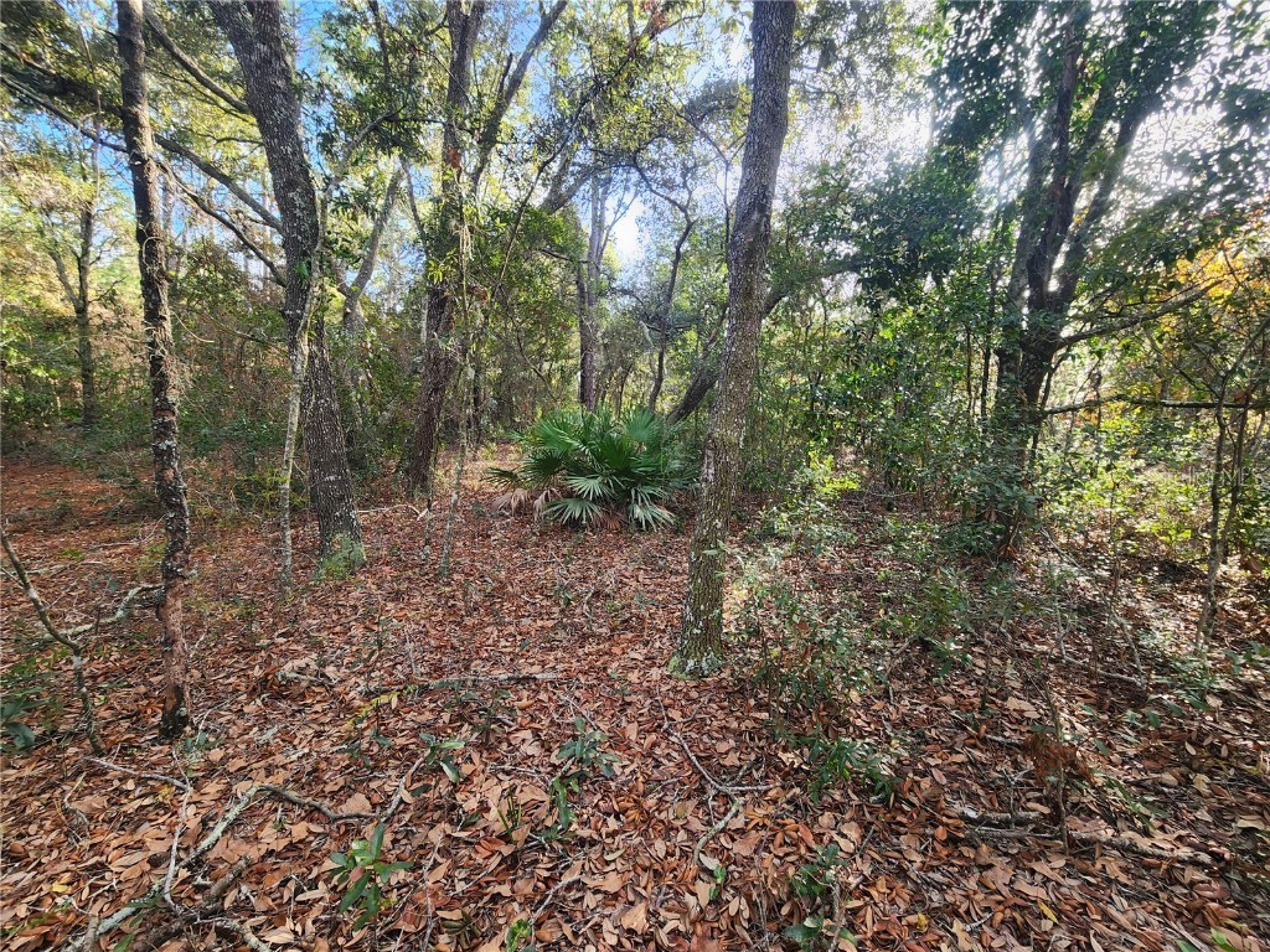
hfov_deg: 106.2
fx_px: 477
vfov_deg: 89.9
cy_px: 476
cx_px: 635
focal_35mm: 13
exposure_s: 1/60
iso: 50
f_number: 2.2
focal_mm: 2.2
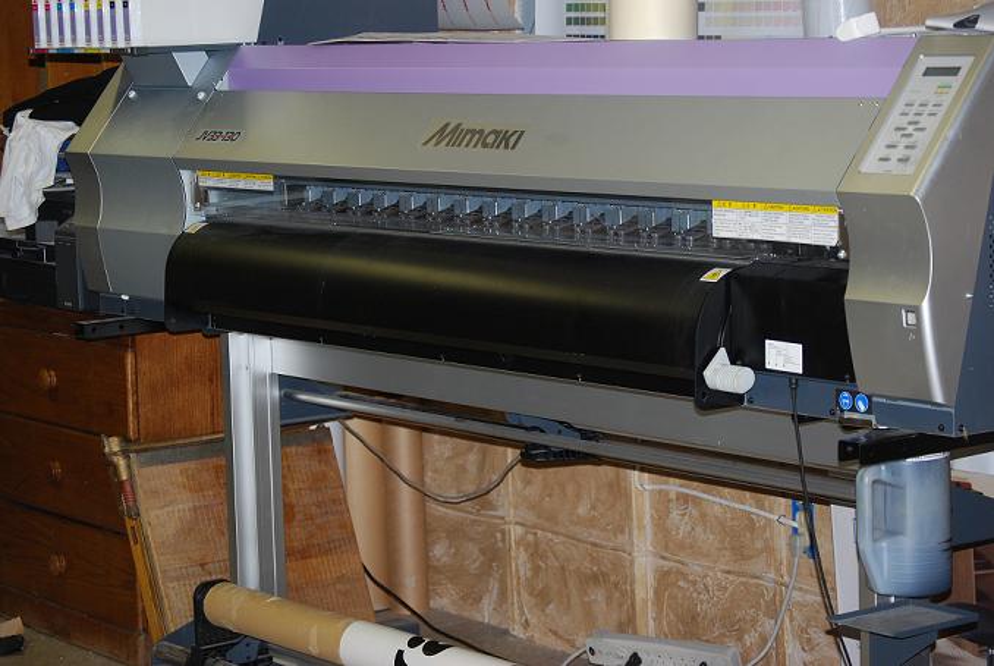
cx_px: 497
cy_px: 333
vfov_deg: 15.2
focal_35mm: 90
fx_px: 2488
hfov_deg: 22.6
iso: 360
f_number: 4.2
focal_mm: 60
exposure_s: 1/60
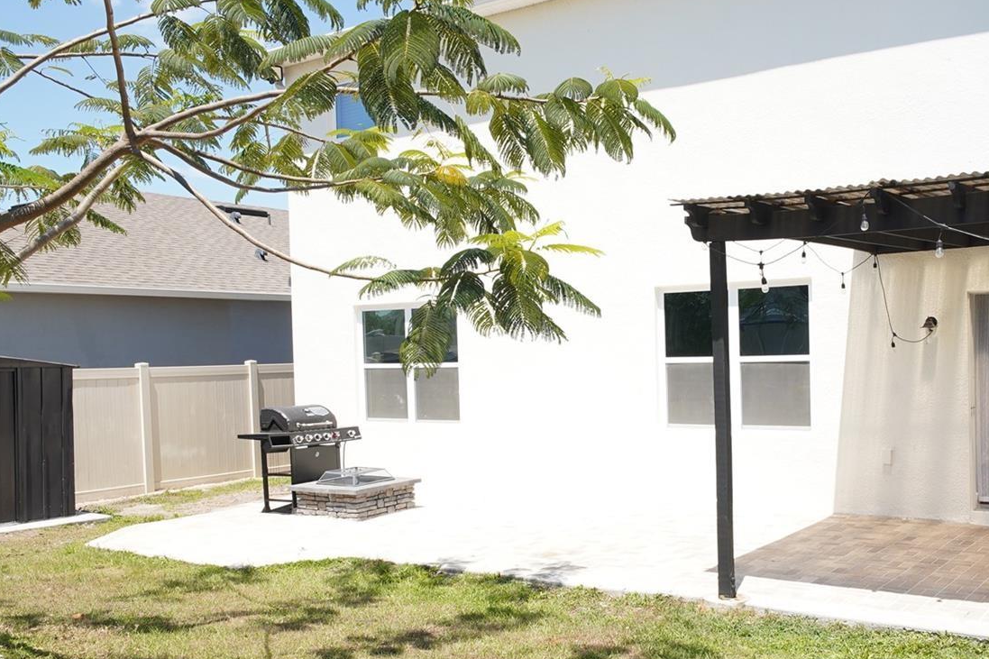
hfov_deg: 53.9
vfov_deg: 37.7
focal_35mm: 35
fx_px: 961
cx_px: 615
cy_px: 385
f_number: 13
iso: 100
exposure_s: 1/100
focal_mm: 16
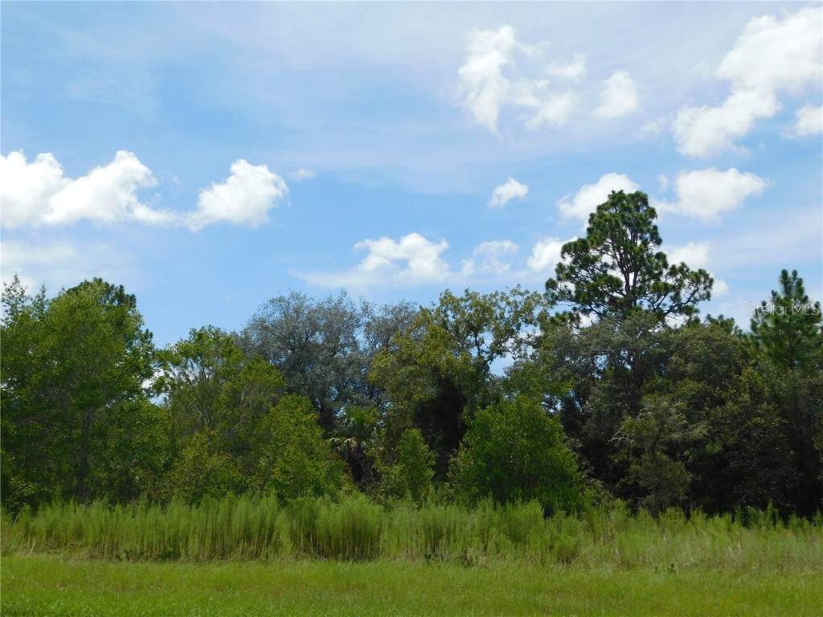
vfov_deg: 36.0
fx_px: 951
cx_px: 412
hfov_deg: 46.8
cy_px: 308
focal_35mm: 40
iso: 125
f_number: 7.2
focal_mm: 7.1
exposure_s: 1/400
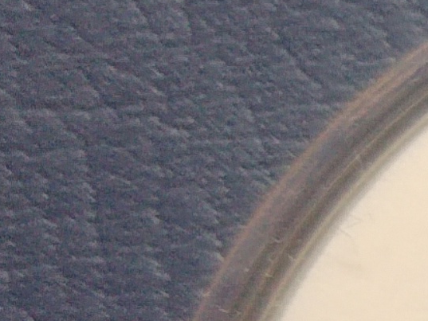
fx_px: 2696
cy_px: 430
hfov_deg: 7.3
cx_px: 1553
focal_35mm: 218
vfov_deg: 6.8
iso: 2003
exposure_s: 1/120
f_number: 1.9
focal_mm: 5.52
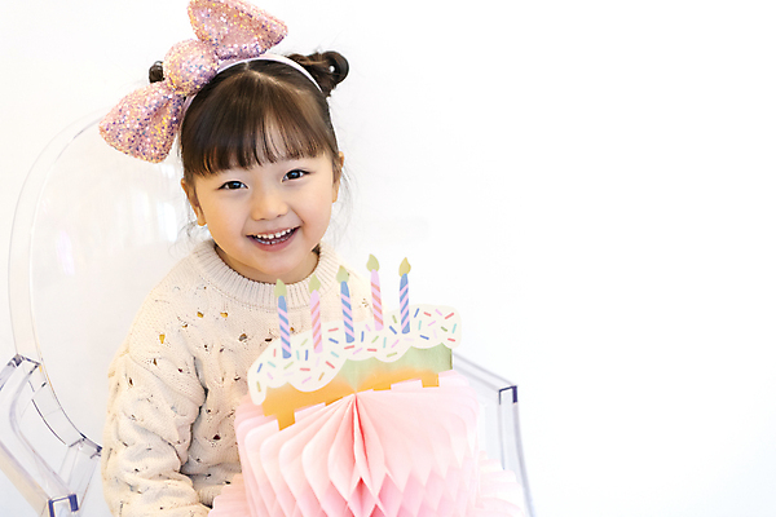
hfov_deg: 28.8
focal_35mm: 70
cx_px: 388
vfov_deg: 19.5
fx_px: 1509
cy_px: 258
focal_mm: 70
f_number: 2.8
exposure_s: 1/400
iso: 1600
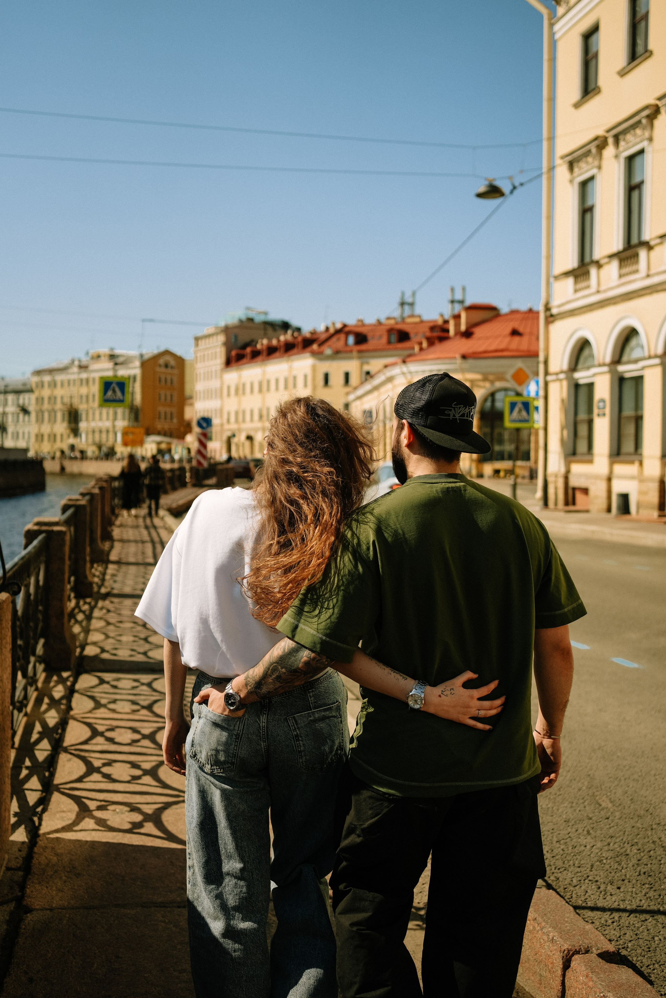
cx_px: 333
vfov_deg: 54.4
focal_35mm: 35
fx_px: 971
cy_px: 499
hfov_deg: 37.9
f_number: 2.8
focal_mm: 35
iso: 125
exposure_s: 1/3200
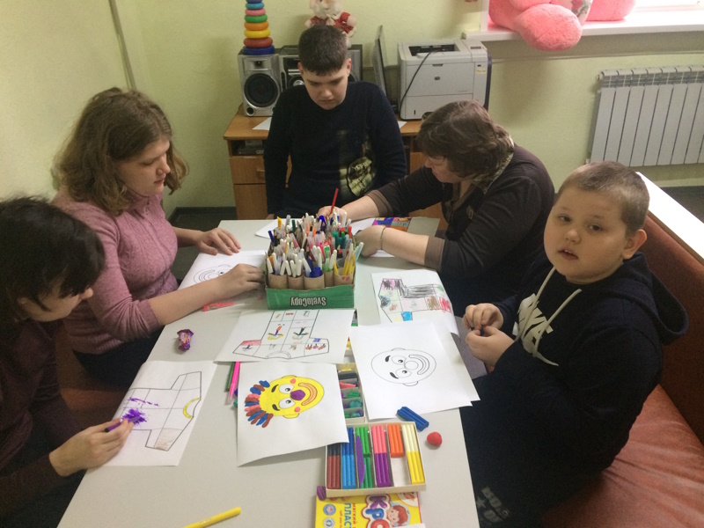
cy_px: 264
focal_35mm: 29
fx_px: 590
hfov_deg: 61.7
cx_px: 352
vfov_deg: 48.2
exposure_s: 1/33
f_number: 2.2
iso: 200
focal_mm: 4.15
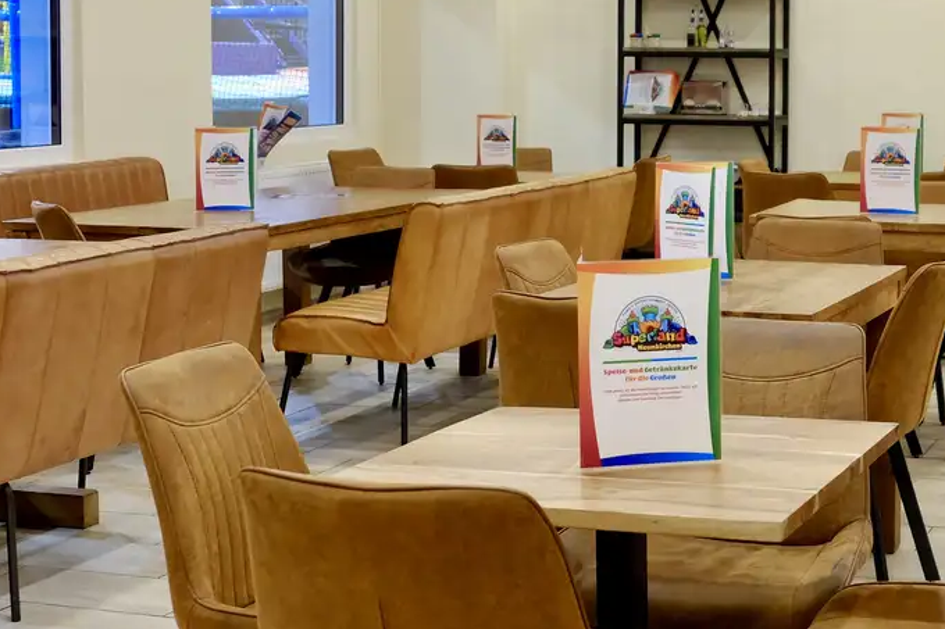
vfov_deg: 18.1
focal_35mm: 75
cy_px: 214
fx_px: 1968
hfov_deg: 26.7
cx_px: 674
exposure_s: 1/30
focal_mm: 22.4
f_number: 4
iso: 1600
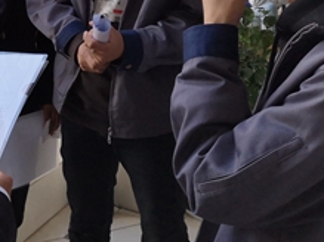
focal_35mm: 74
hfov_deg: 24.8
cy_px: 32
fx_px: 692
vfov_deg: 19.6
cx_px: -21
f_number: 1.8
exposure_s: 1/900
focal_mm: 3.95
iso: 160
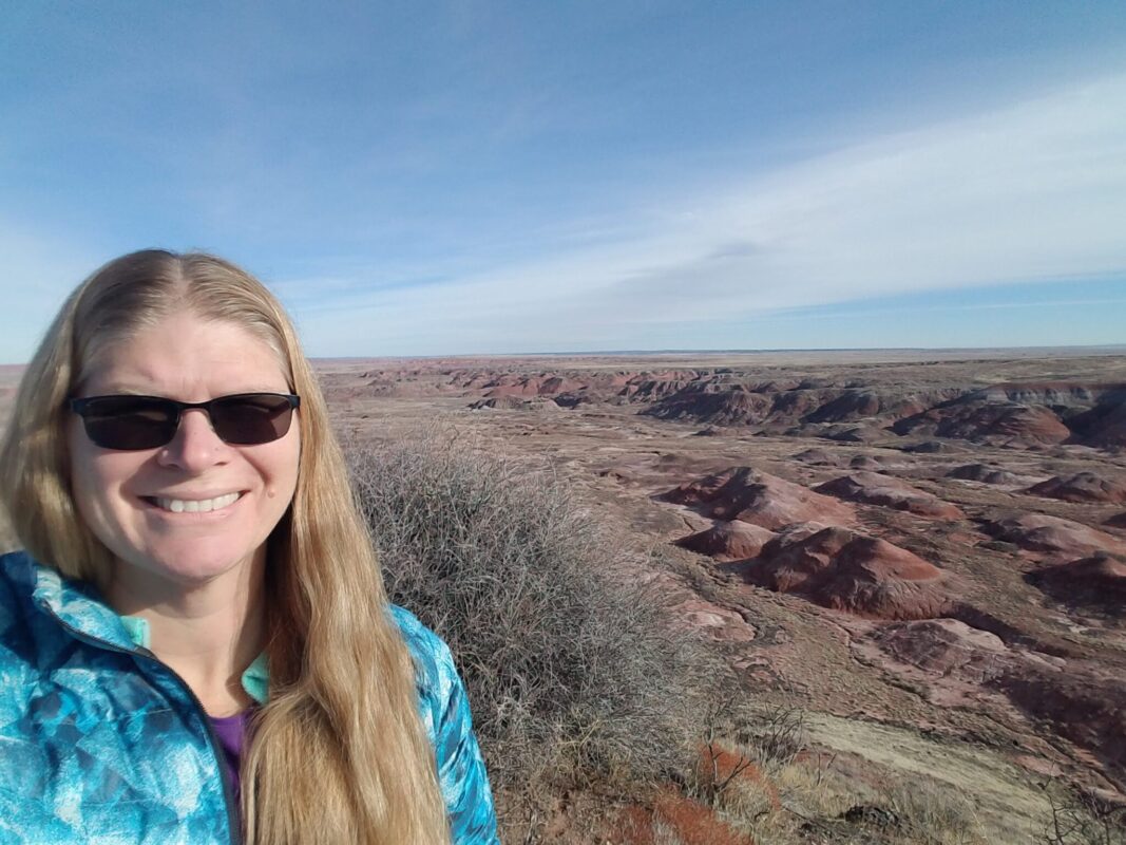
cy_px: 422
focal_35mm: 21
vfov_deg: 63.4
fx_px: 683
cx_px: 563
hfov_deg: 79.0
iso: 50
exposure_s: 1/2376
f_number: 1.7
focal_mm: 2.1
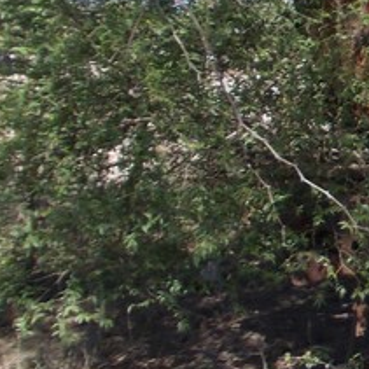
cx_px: 663
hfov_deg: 16.3
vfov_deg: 19.2
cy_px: 101
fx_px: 1085
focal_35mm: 90
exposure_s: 1/160
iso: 80
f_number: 5.4
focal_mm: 4
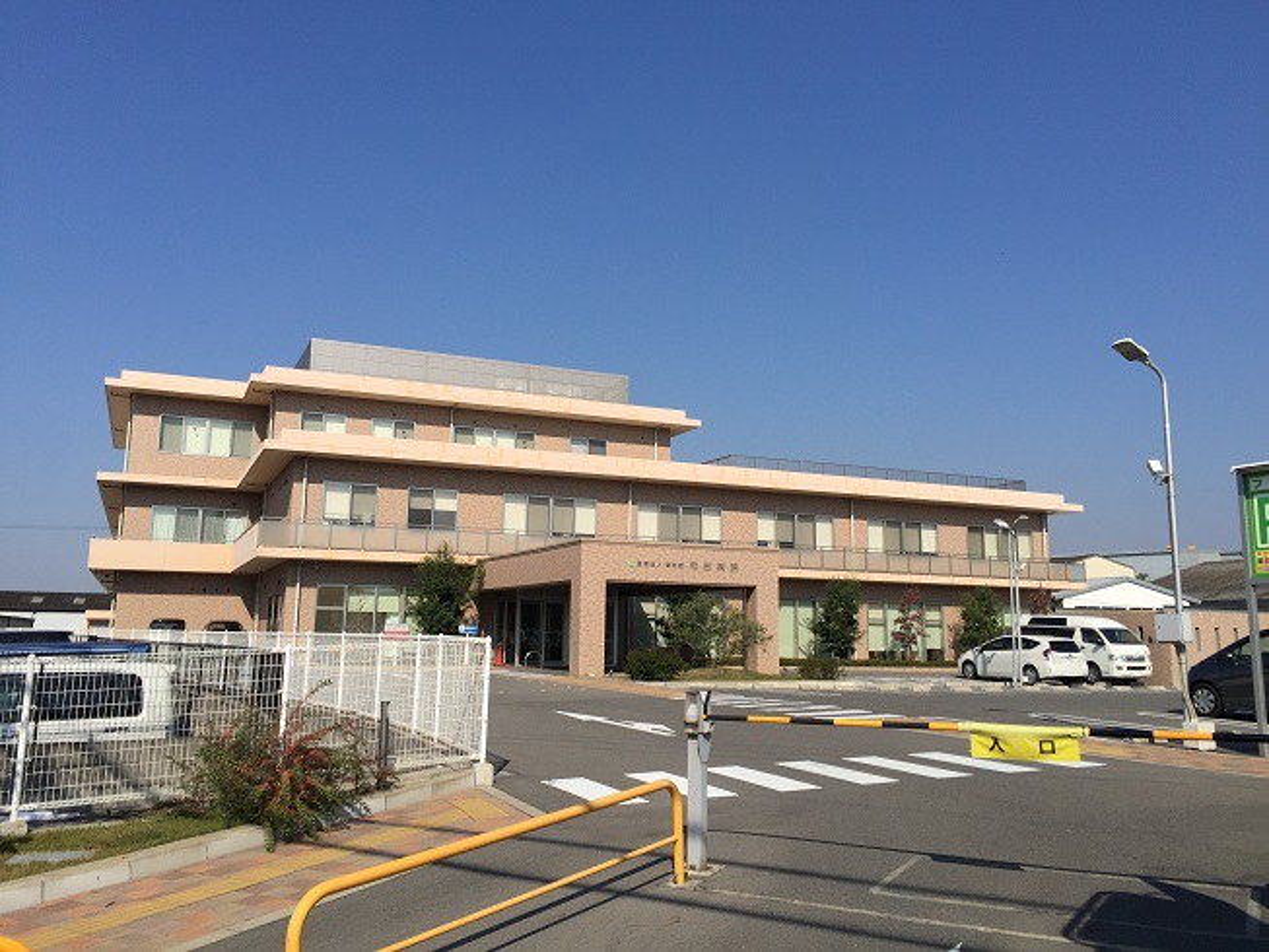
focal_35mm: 29
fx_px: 1063
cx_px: 634
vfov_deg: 48.2
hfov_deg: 61.7
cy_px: 476
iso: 32
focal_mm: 4.15
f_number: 2.2
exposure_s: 1/3597
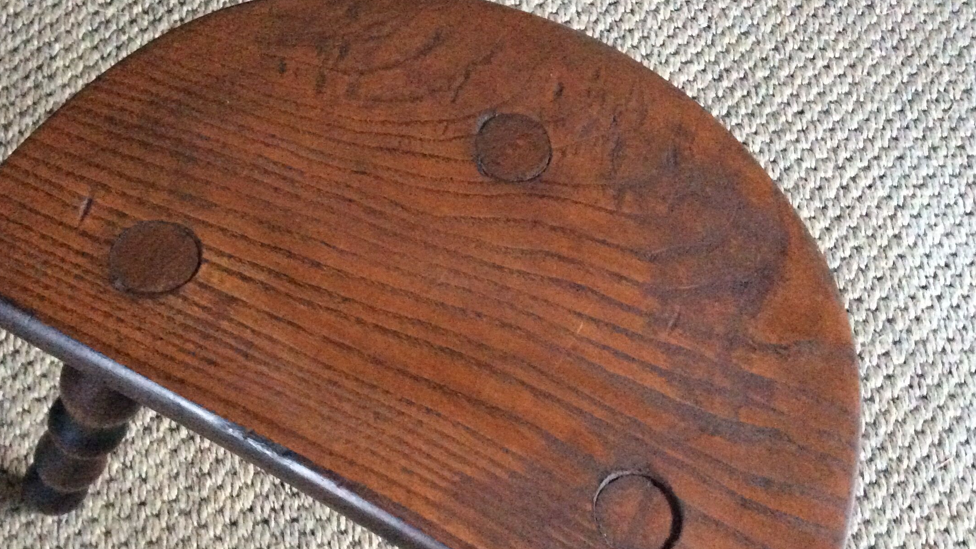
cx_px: 432
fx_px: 1087
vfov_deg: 28.2
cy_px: 341
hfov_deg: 48.3
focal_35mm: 42
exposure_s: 1/17
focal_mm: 3.3
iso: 640
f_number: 2.4
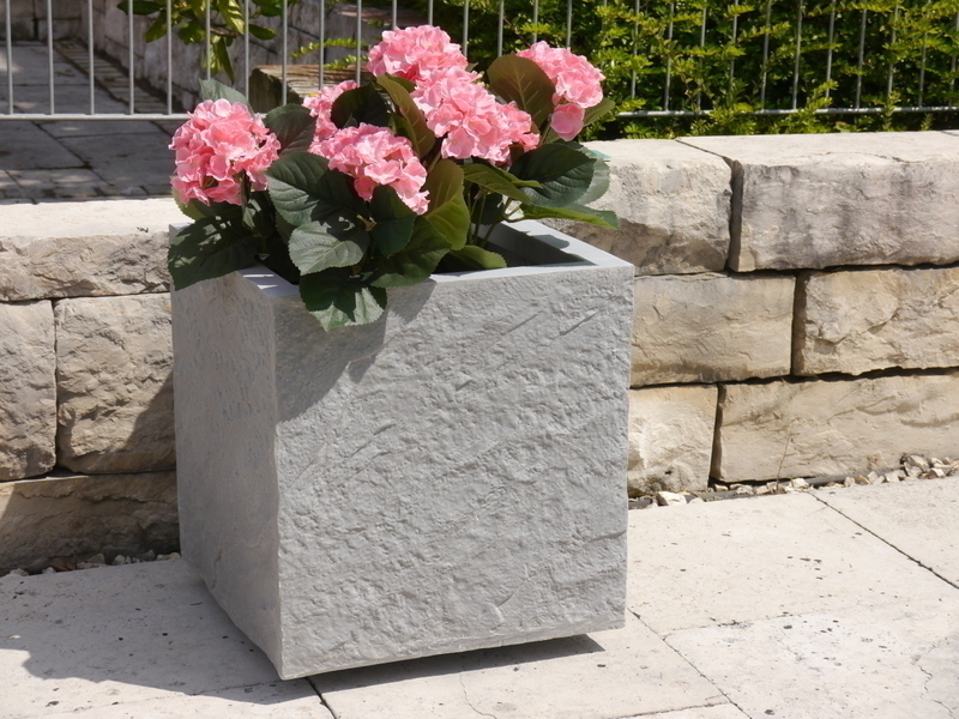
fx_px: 2327
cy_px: 360
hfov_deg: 23.3
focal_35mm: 84
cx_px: 480
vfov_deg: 17.6
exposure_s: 1/400
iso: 160
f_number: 9
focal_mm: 42
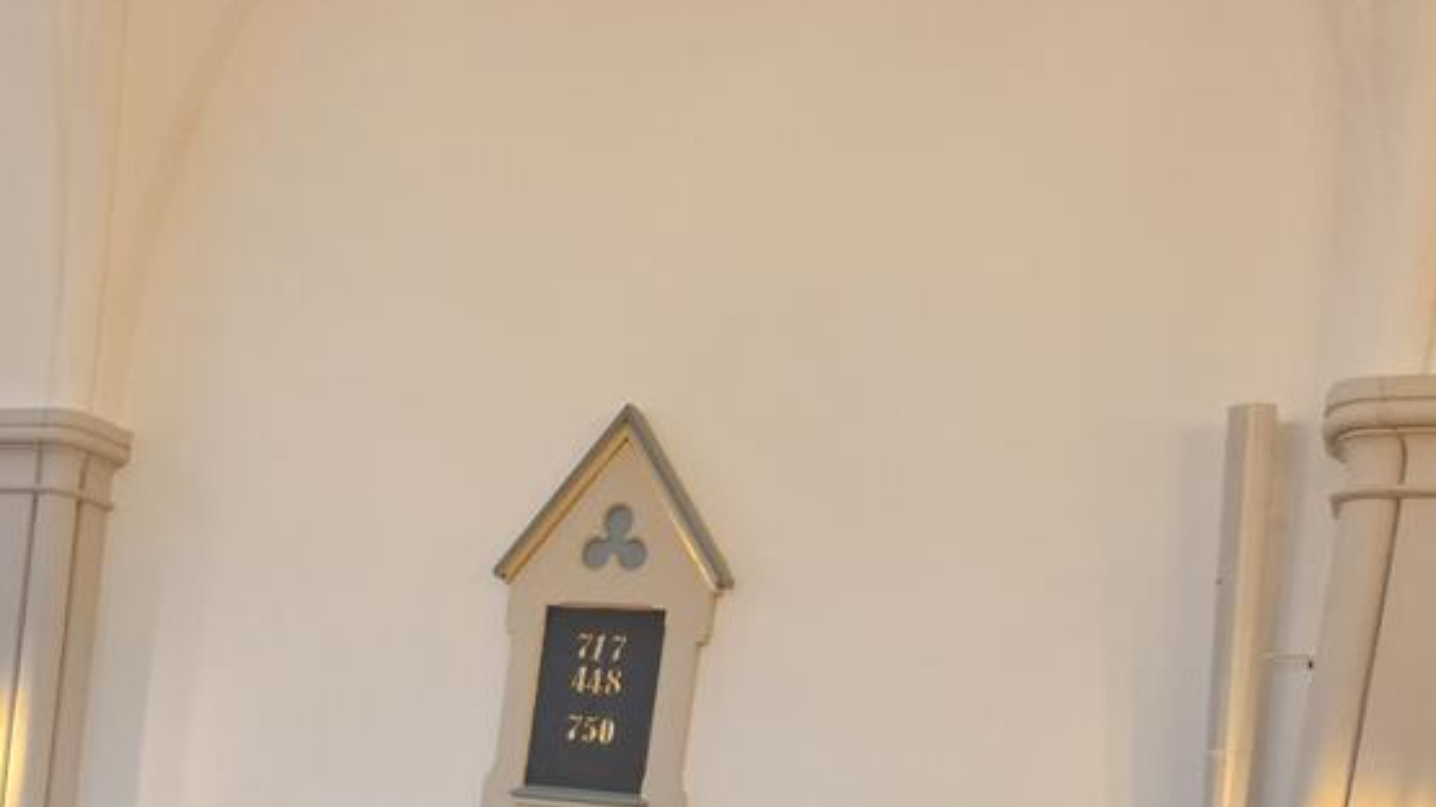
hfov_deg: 38.3
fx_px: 1980
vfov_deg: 20.9
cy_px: 1060
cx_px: 279
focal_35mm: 52
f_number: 1.8
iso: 500
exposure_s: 1/100
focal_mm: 5.4
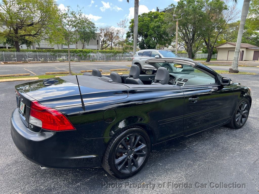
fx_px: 195
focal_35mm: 26
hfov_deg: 67.3
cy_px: 97
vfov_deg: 53.1
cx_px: 130
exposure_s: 1/780
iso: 50
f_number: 1.5
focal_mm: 5.7
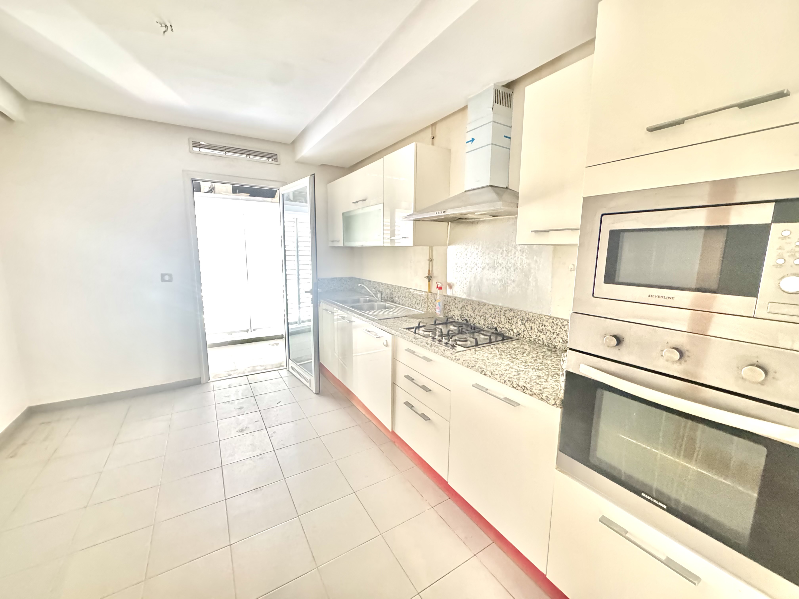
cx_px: 400
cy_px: 300
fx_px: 323
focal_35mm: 14
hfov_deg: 102.1
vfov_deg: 85.7
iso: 1250
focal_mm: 2.22
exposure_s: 1/25
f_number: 2.2
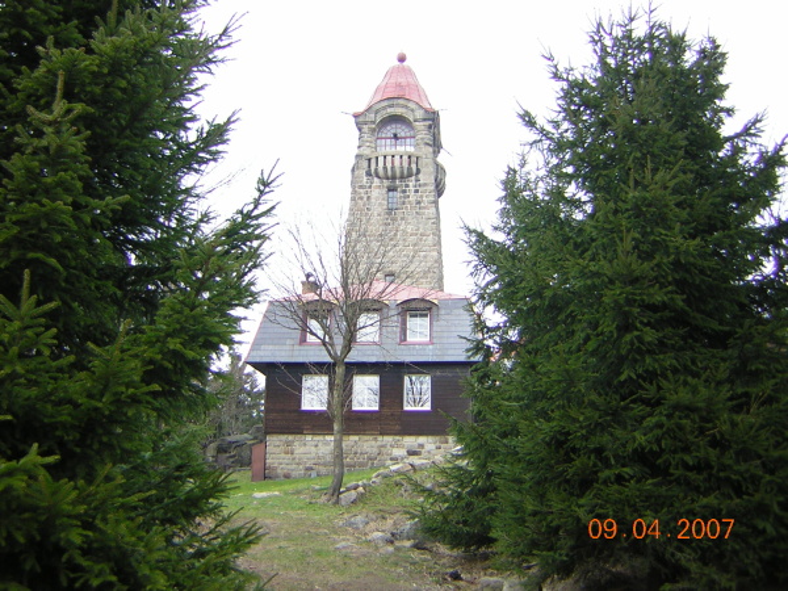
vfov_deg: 39.7
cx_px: 394
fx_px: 820
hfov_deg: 51.4
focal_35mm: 36
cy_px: 296
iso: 50
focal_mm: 4.7
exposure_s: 1/108
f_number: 2.6
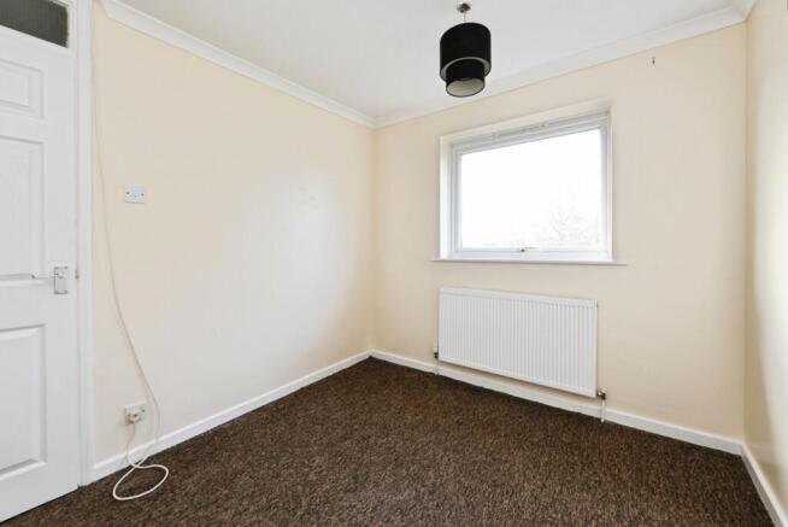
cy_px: 264
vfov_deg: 81.3
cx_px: 394
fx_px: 307
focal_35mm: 14
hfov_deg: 104.2
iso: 800
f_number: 8
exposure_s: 1/80
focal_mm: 14
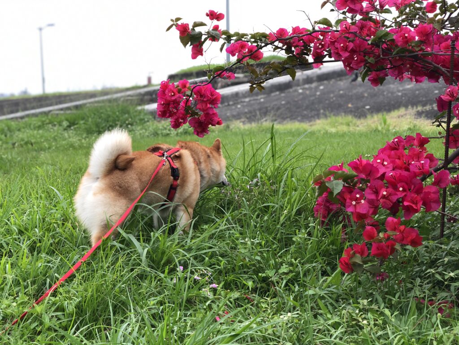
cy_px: 172
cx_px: 230
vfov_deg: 28.0
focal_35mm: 52
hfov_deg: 36.8
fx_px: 690
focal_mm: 6
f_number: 2.4
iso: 32
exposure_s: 1/60
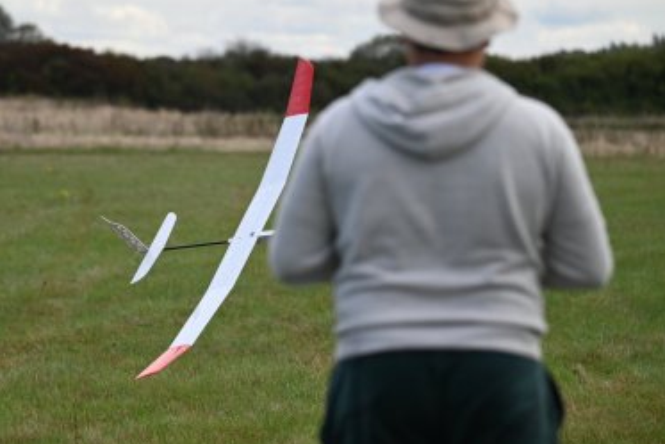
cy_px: 221
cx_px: 268
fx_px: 5174
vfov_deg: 4.9
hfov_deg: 7.4
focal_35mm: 280
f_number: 5.6
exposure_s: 1/2000
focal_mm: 210
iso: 640
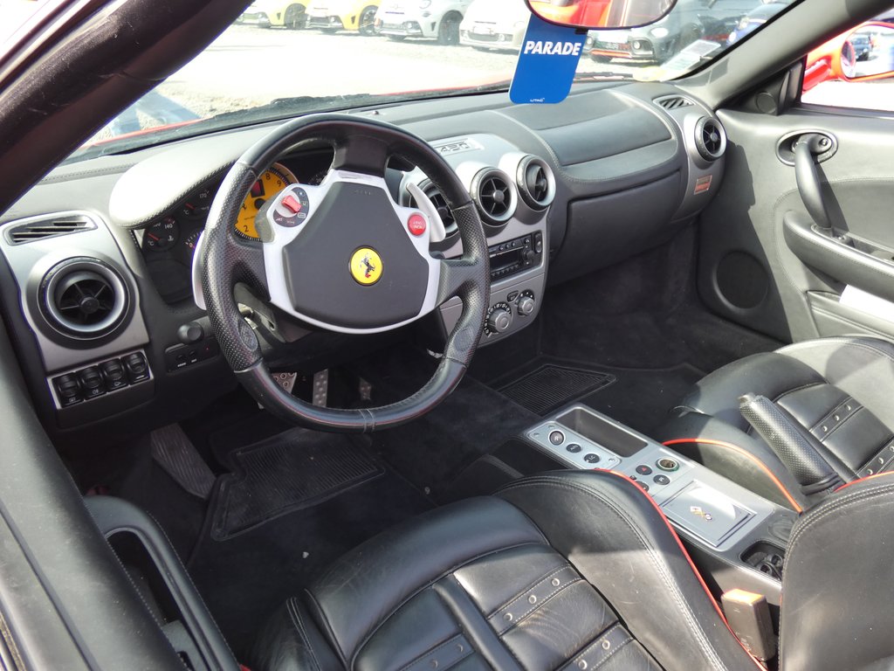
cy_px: 336
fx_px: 723
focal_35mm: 28
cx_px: 447
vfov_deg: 49.7
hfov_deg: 63.4
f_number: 3.2
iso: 80
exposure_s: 1/100
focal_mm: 5
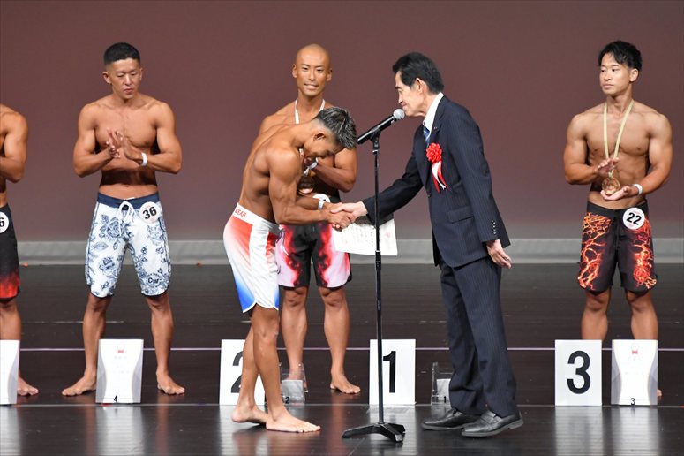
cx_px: 342
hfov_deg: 6.5
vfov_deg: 4.4
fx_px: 5982
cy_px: 228
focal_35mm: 315
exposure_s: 1/400
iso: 4000
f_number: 5.6
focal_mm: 210
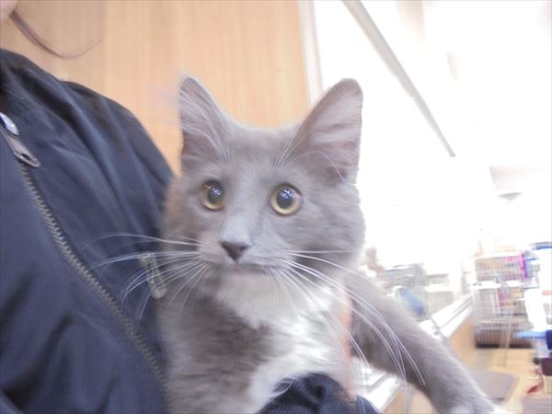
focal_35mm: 26
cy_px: 207
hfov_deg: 67.3
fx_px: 415
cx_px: 276
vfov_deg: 53.1
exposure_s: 1/8
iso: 400
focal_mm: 4.6
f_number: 3.5
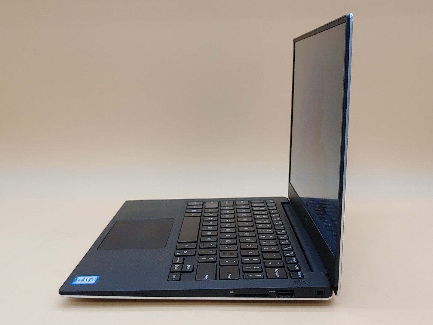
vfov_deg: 32.9
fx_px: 550
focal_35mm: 44
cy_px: 162
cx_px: 216
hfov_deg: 42.9
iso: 50
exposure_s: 1/64
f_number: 1.8
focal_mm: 4.36
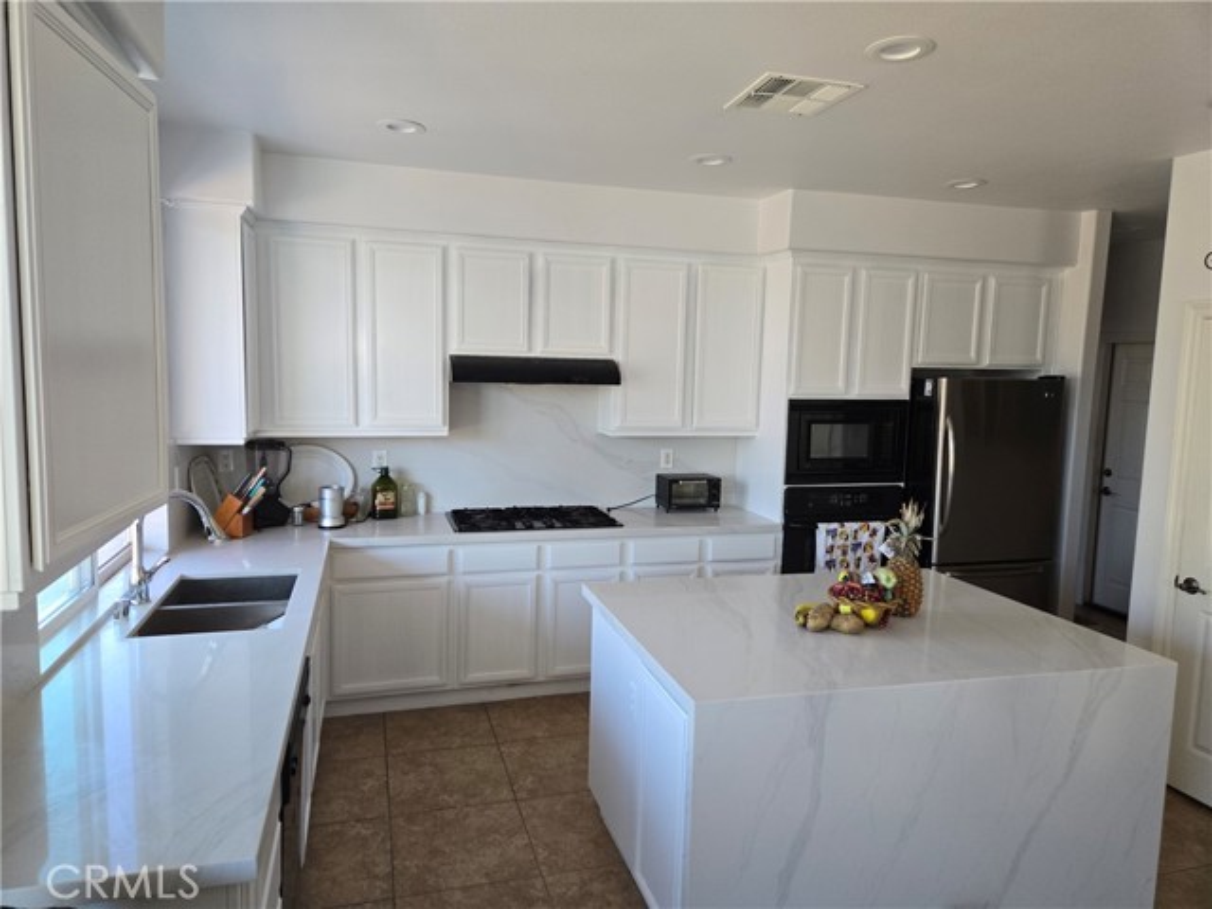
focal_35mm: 23
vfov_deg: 58.9
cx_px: 606
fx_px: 805
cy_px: 454
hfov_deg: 73.9
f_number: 1.8
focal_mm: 5.4
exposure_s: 1/180
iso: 200
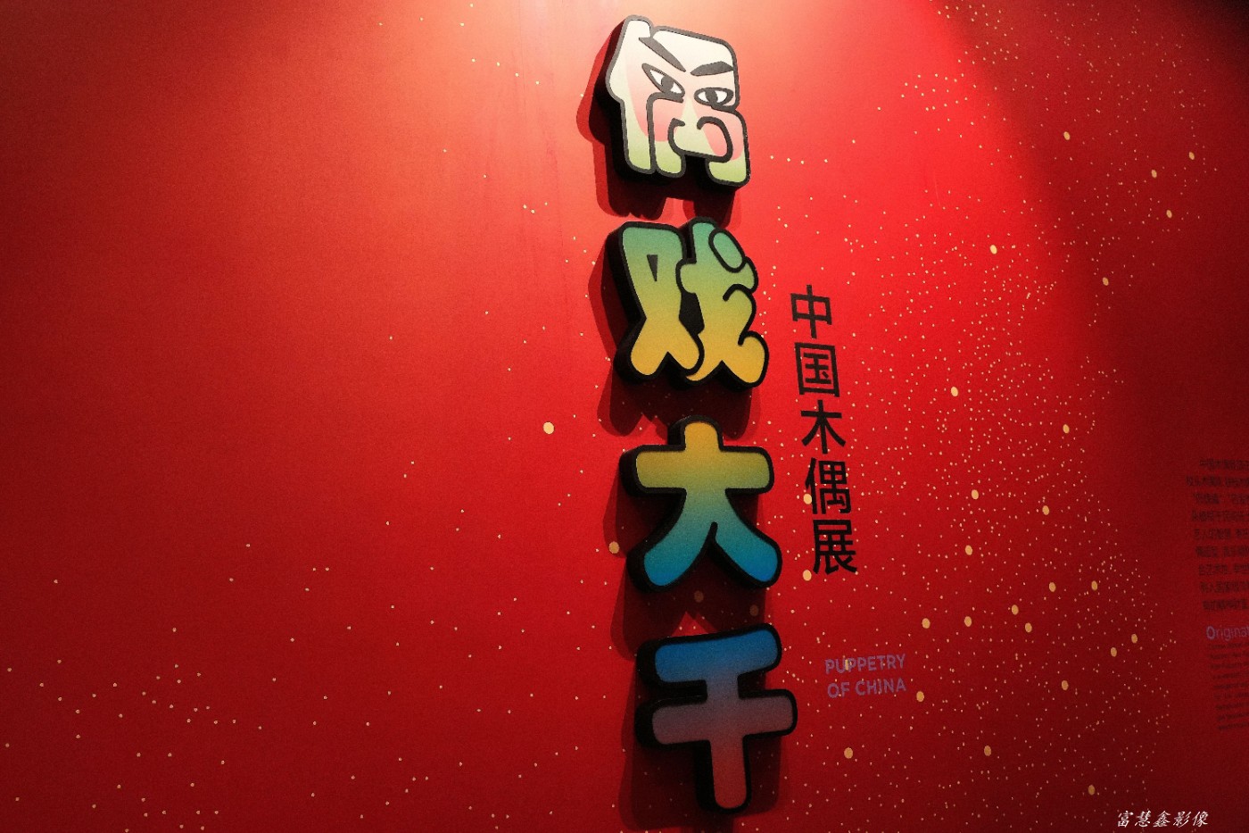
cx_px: 624
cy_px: 416
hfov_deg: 63.7
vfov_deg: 45.0
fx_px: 1006
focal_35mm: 29
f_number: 3.2
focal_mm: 29
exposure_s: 1/160
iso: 6400
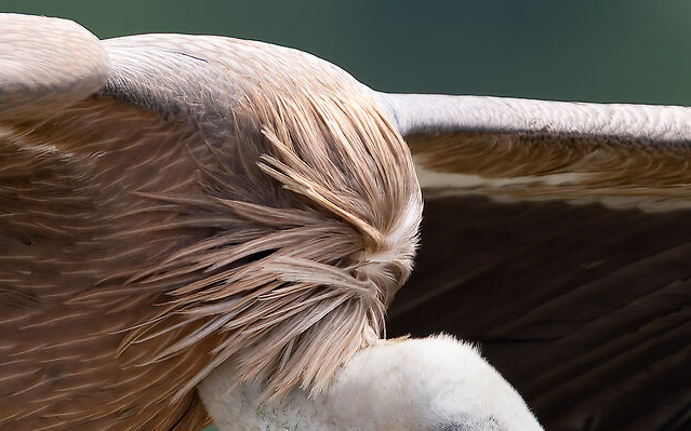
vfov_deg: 0.5
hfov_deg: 0.8
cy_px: 269
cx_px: -22
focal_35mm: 2679
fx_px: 50438
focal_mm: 700
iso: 1100
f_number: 5.6
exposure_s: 1/3200
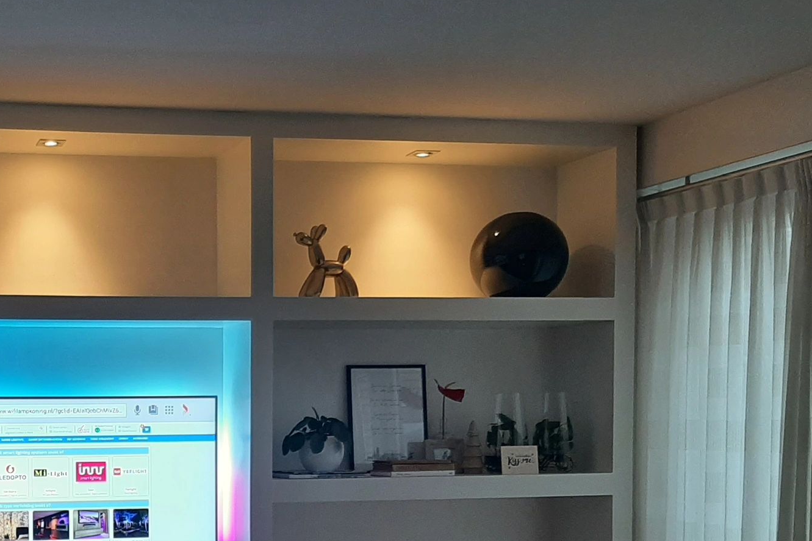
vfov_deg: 25.3
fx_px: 1173
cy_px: 481
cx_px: 43
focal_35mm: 52
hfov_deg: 35.3
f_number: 1.7
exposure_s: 1/50
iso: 64
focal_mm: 3.93
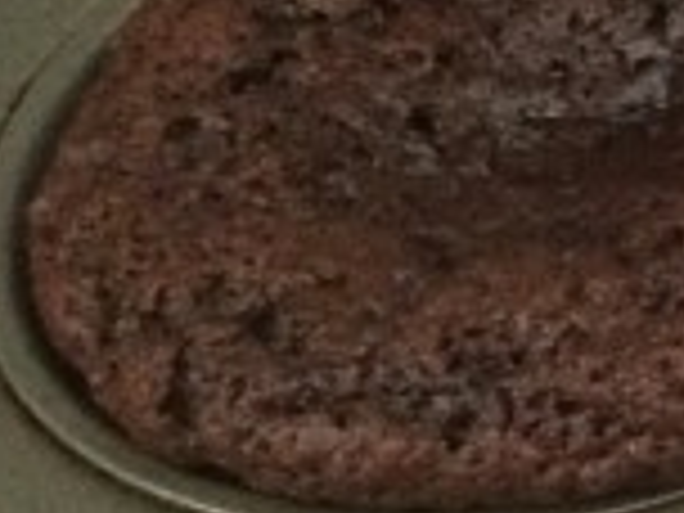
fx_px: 3853
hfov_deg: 8.2
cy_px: -230
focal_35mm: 195
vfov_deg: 7.5
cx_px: 2241
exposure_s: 1/30
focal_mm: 4.15
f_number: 2.2
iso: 250
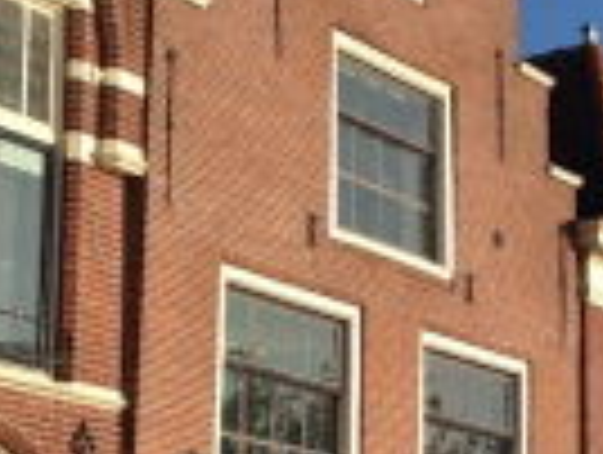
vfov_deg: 12.1
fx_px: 2129
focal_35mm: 122
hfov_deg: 15.5
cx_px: 749
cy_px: 346
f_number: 2.4
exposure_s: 1/1695
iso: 50
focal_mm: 4.12
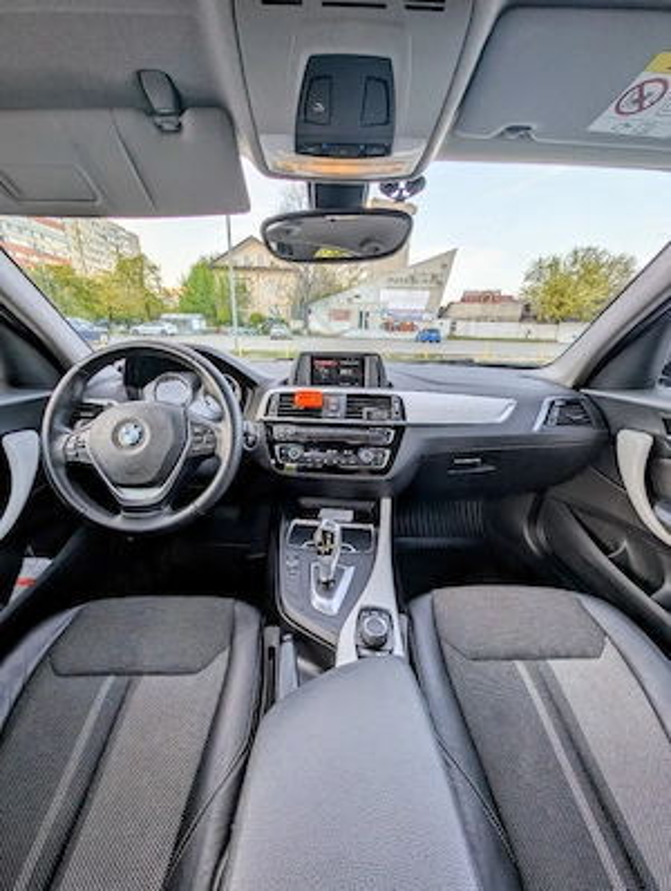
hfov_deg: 94.7
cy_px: 446
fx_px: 309
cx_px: 336
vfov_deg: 110.4
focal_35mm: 12
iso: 29
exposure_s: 1/118
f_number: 1.95
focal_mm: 2.23
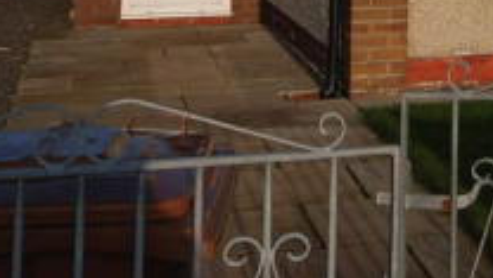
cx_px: 648
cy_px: -236
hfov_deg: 19.8
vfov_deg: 11.3
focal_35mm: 99
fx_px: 1294
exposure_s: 1/250
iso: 100
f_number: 8
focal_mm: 20
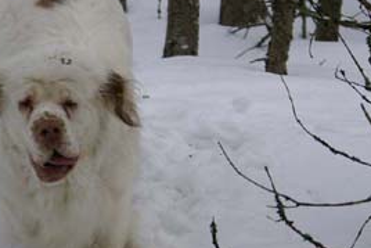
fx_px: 3227
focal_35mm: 313
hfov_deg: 6.6
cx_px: -22
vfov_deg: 4.4
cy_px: 148
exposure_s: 1/160
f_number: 6.3
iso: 100
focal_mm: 70
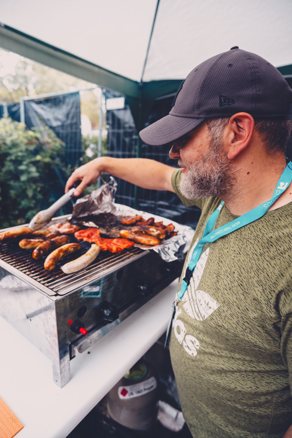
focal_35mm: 20
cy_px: 219
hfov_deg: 61.9
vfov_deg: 84.0
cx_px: 146
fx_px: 243
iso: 640
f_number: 2
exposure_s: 1/320
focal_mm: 13
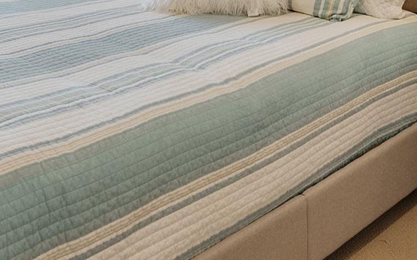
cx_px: 250
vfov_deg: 15.0
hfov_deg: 25.8
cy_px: -141
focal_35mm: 80
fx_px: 909
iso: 320
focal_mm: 16
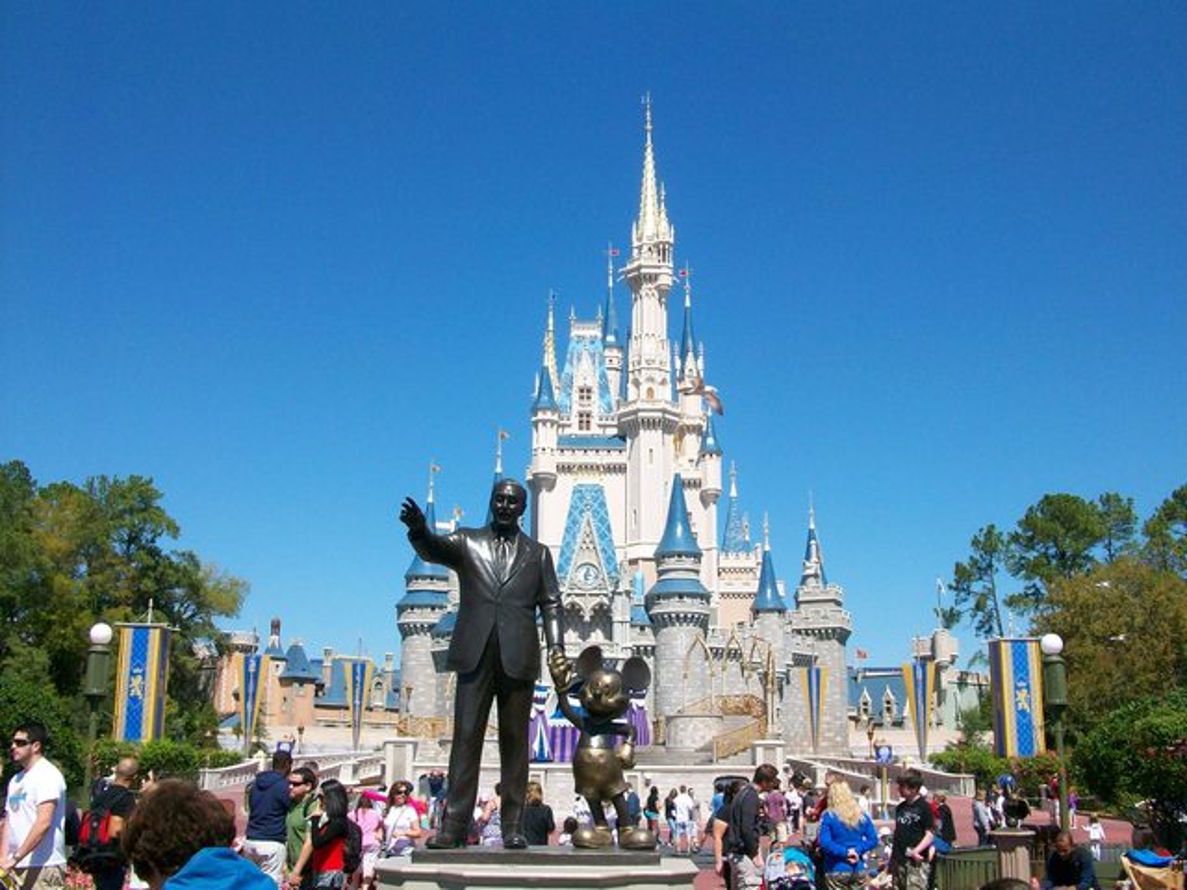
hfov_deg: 54.0
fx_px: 1166
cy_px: 445
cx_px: 594
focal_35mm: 34
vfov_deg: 41.8
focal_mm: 5.7
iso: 80
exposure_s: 1/425
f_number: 5.5
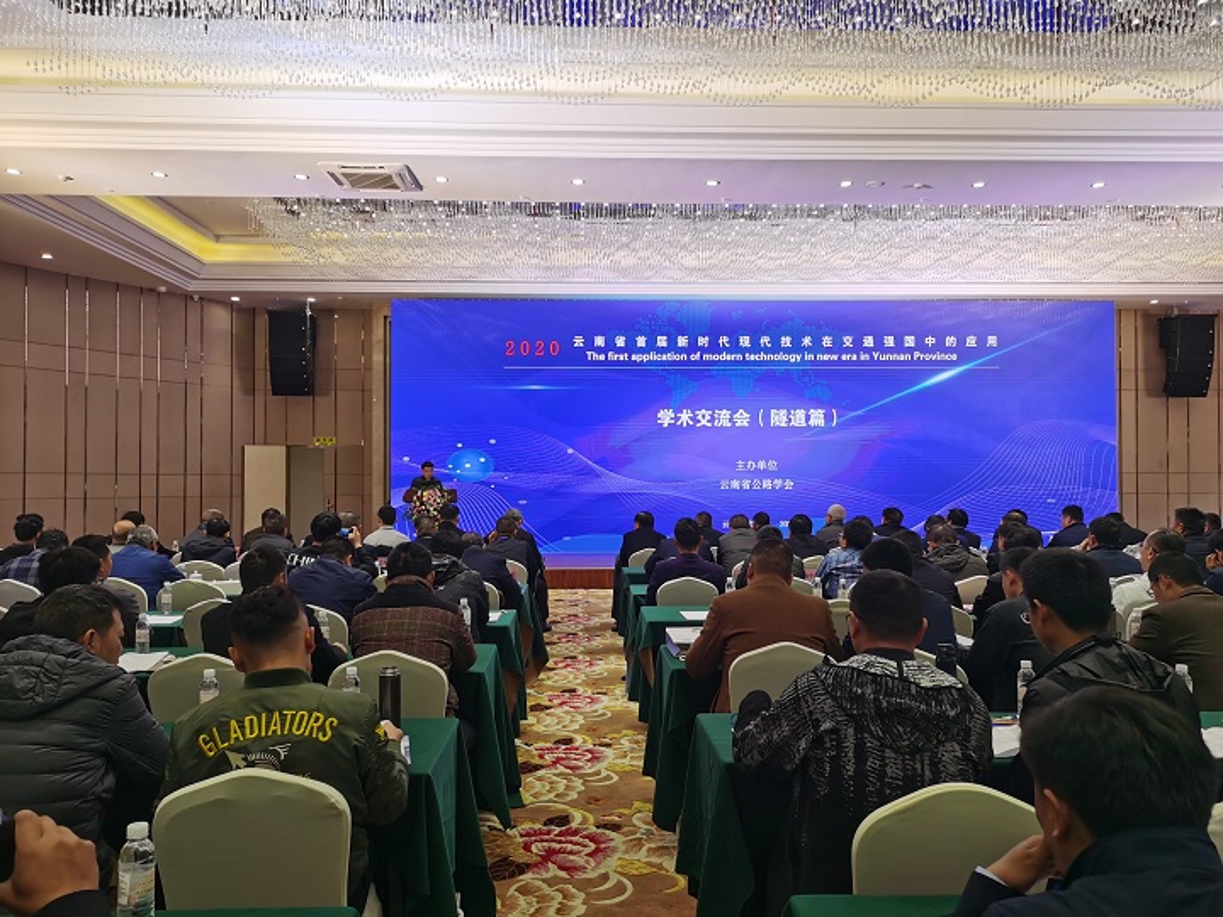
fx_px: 954
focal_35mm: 27
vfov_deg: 51.4
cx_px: 612
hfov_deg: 65.3
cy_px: 458
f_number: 1.8
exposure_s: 1/99.9
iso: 64
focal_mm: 5.58
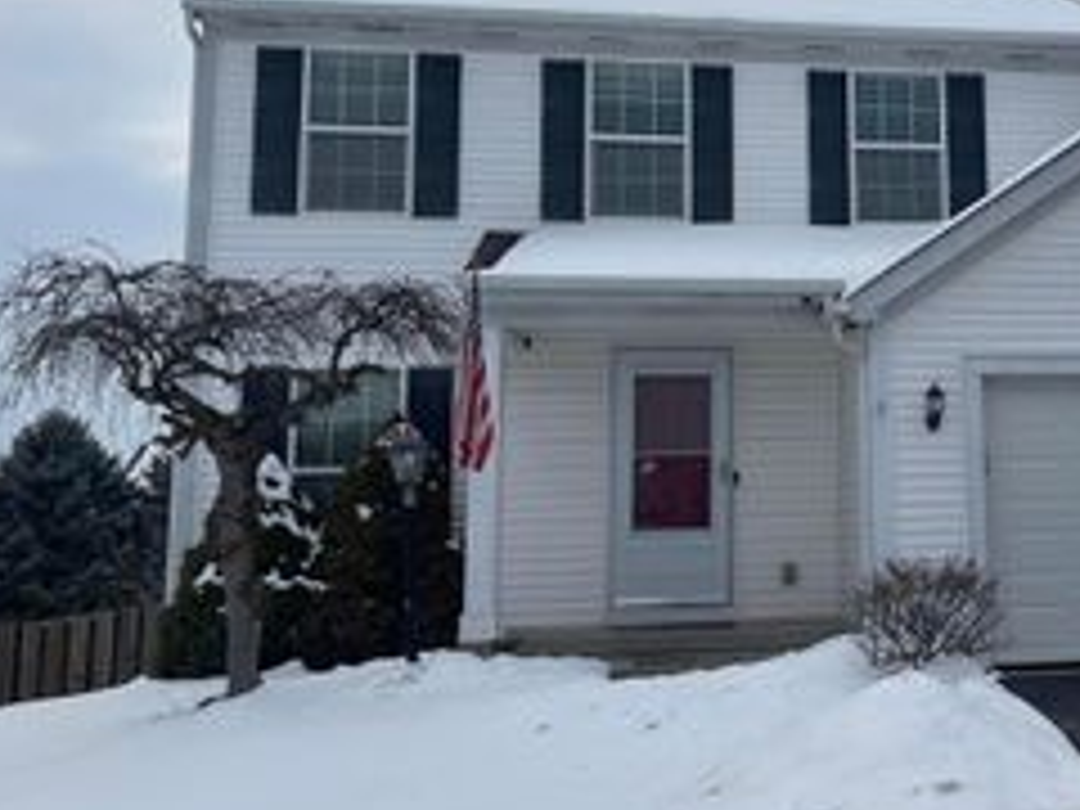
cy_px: 277
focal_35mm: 52
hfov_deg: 34.9
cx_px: 958
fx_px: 1622
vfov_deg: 27.9
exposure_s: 1/2786
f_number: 1.6
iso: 32
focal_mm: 5.1
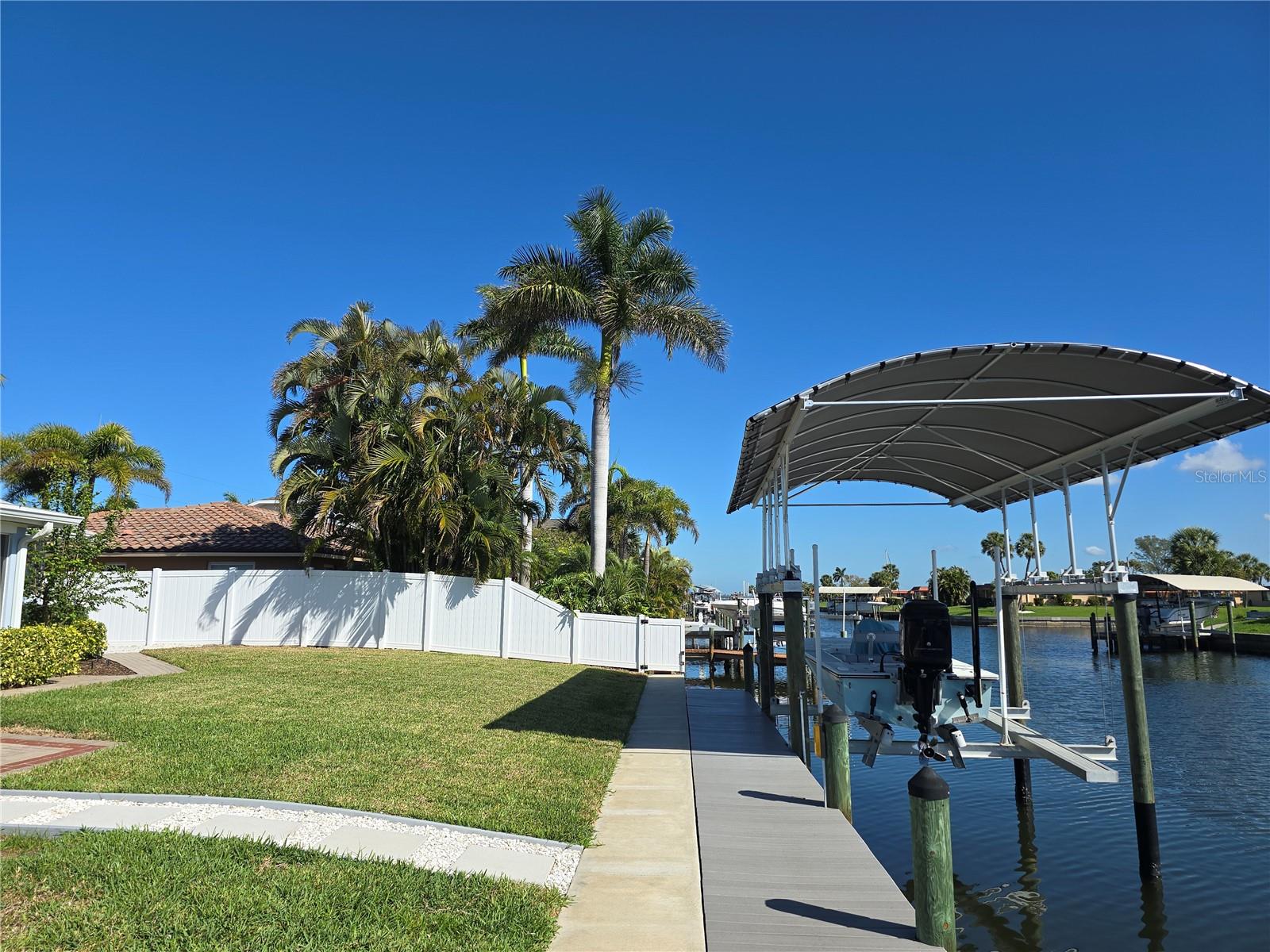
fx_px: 844
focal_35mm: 23
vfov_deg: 58.9
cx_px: 635
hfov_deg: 73.9
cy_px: 476
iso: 12
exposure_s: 1/994
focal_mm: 6.3
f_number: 1.7
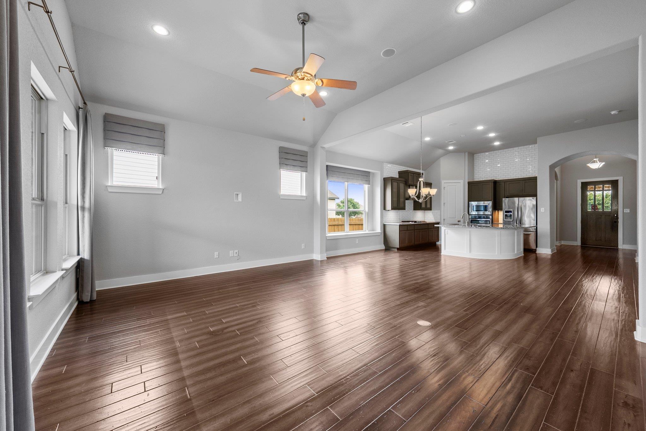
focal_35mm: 13
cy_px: 216
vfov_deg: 85.5
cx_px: 323
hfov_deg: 108.3
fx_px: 233
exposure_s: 1/2.5
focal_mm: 13
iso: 400
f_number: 11
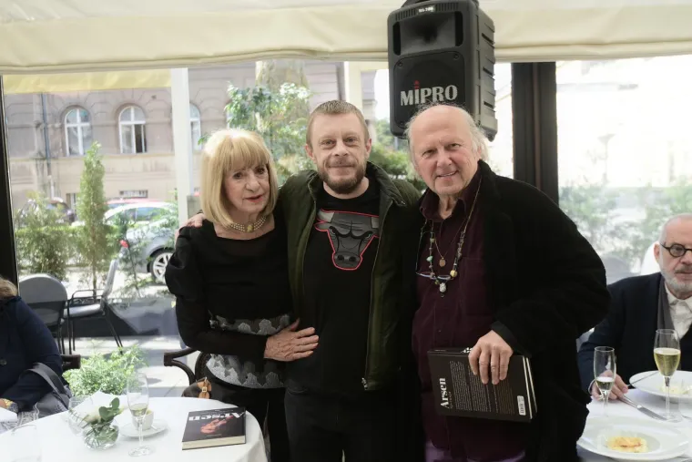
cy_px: 231
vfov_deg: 37.9
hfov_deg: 54.4
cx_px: 346
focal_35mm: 35
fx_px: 673
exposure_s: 1/400
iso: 640
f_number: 4
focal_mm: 35
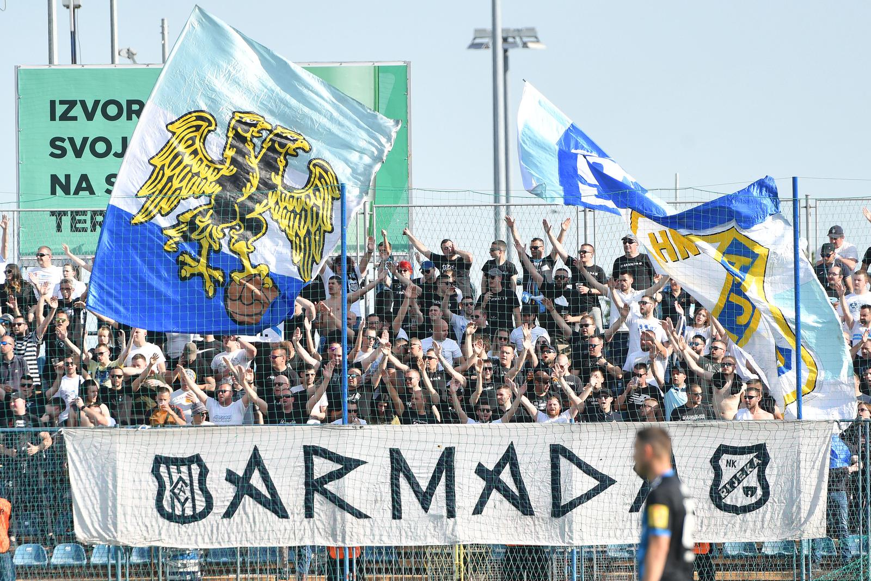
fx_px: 4839
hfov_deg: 10.3
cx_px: 436
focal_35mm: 200
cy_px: 290
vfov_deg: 6.9
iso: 140
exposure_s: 1/1250
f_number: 5
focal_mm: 200
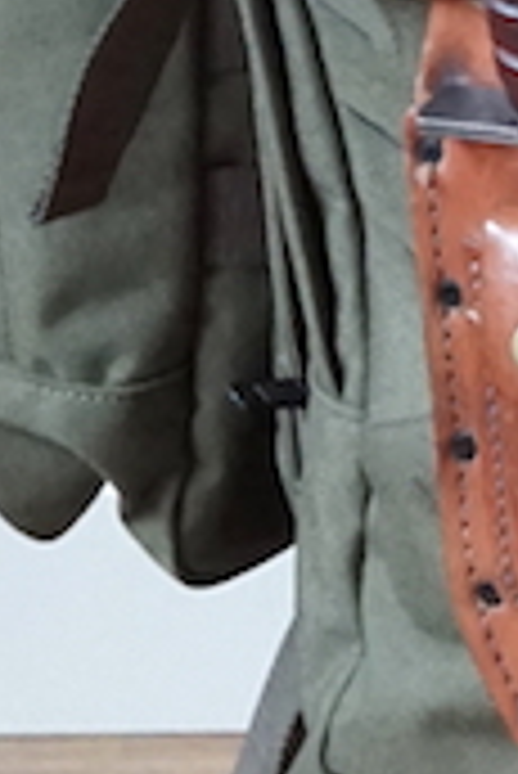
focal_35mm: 471
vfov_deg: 4.4
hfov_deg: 2.9
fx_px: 10155
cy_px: -130
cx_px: 1243
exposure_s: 1/5
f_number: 11
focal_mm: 45
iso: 3200
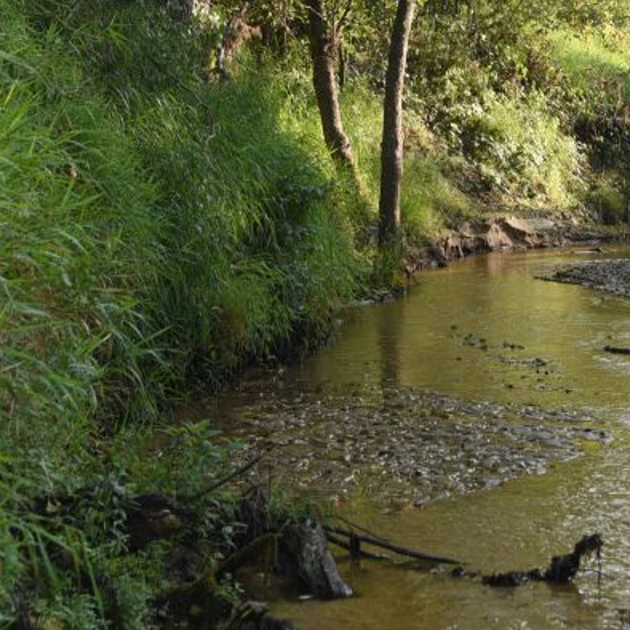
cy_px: 143
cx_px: 633
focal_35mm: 101
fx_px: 2080
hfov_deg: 16.8
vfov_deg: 17.1
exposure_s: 1/125
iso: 100
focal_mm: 36
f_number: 5
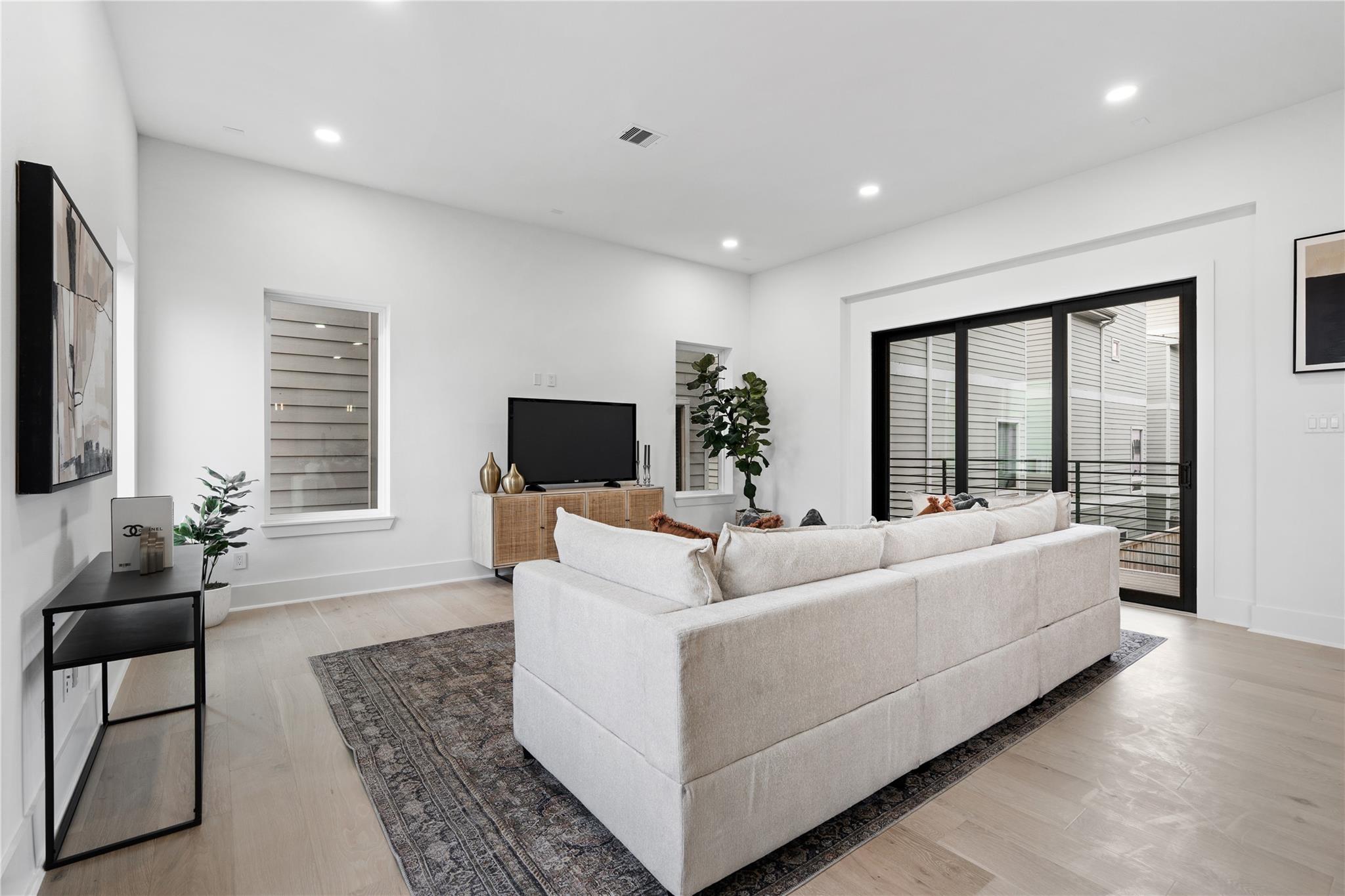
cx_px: 672
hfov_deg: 96.7
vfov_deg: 73.7
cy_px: 448
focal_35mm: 16
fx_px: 598
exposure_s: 1.3
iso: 200
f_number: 9
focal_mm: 16
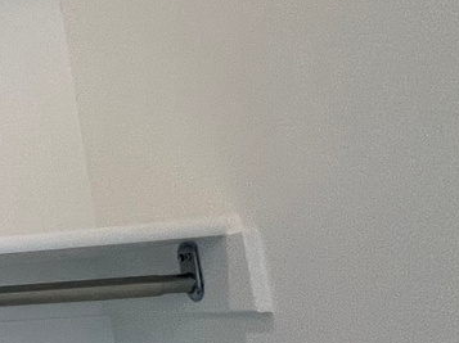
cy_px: 248
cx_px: -454
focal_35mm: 56
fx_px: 742
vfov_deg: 25.8
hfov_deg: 19.4
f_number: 1.8
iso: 100
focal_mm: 1.57
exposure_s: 1/120
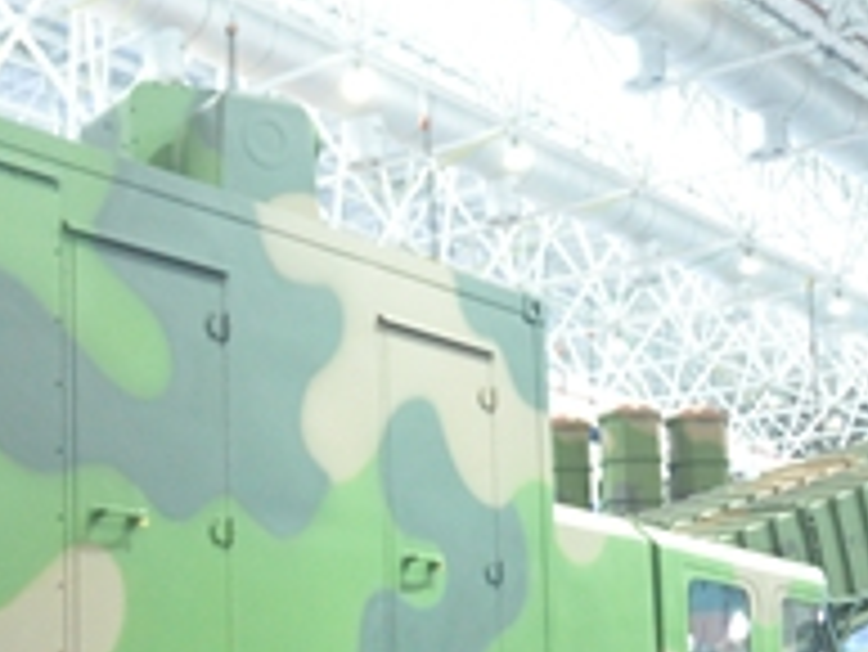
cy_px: 544
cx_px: -175
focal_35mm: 82
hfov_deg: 22.0
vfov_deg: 17.8
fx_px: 2057
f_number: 3.8
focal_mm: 22
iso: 3200
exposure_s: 1/100
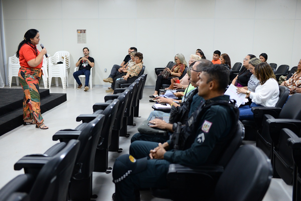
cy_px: 100
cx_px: 150
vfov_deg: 37.9
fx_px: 293
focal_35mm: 35
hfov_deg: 54.4
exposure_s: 1/200
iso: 2000
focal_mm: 35
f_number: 2.5
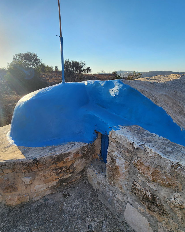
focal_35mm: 17
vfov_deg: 89.6
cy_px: 116
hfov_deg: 76.9
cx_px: 96
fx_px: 116
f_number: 2.2
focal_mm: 2.2
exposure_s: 1/1700
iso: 50
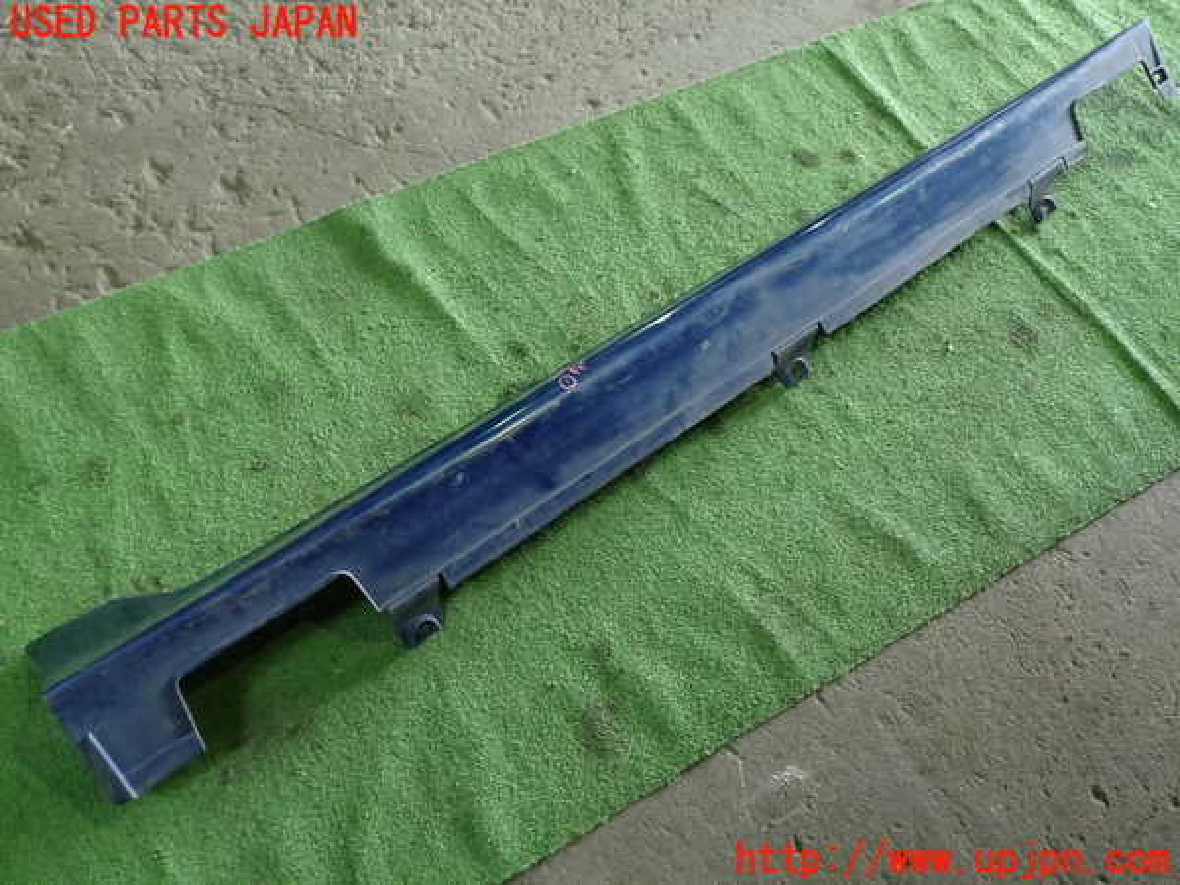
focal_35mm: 30
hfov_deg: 60.0
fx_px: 1023
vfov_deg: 46.8
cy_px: 442
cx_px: 590
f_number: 2.3
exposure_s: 1/30
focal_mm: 5.4
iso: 320
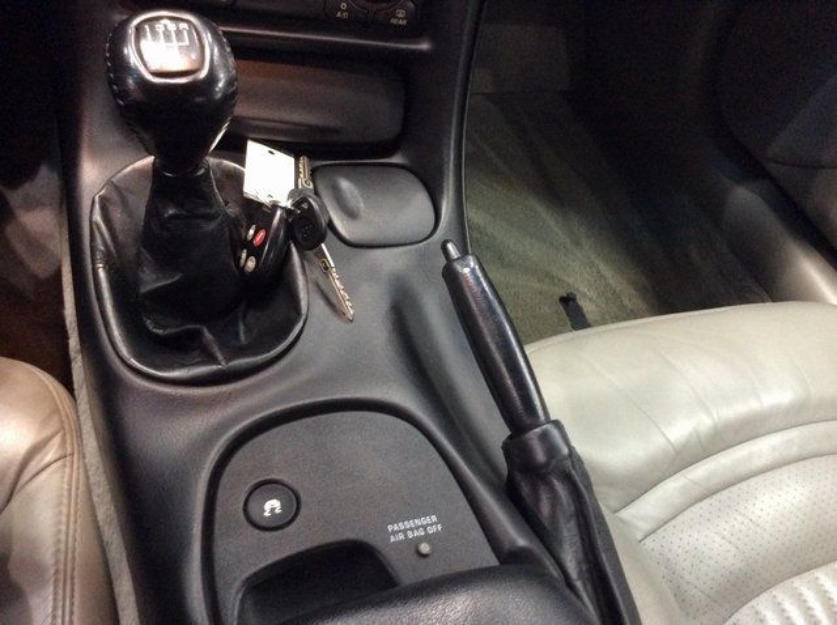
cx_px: 418
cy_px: 312
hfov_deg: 56.9
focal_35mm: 32
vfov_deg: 44.1
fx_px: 773
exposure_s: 1/15
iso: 250
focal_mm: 3.3
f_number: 2.4
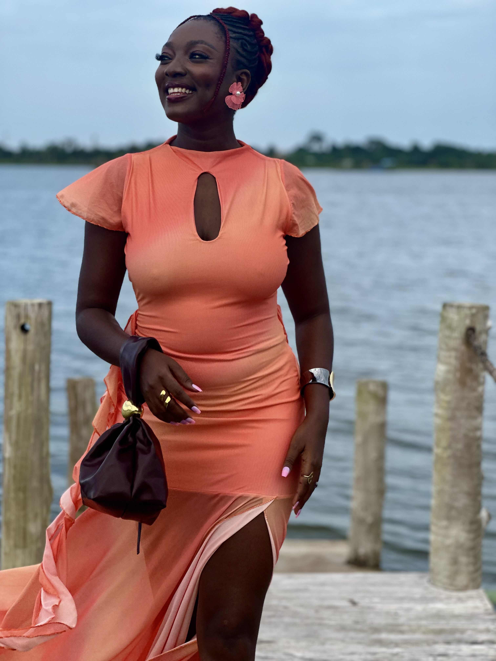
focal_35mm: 77
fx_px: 1471
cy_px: 330
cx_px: 248
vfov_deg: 25.3
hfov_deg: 19.1
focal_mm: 9
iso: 25
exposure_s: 1/267
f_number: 2.8
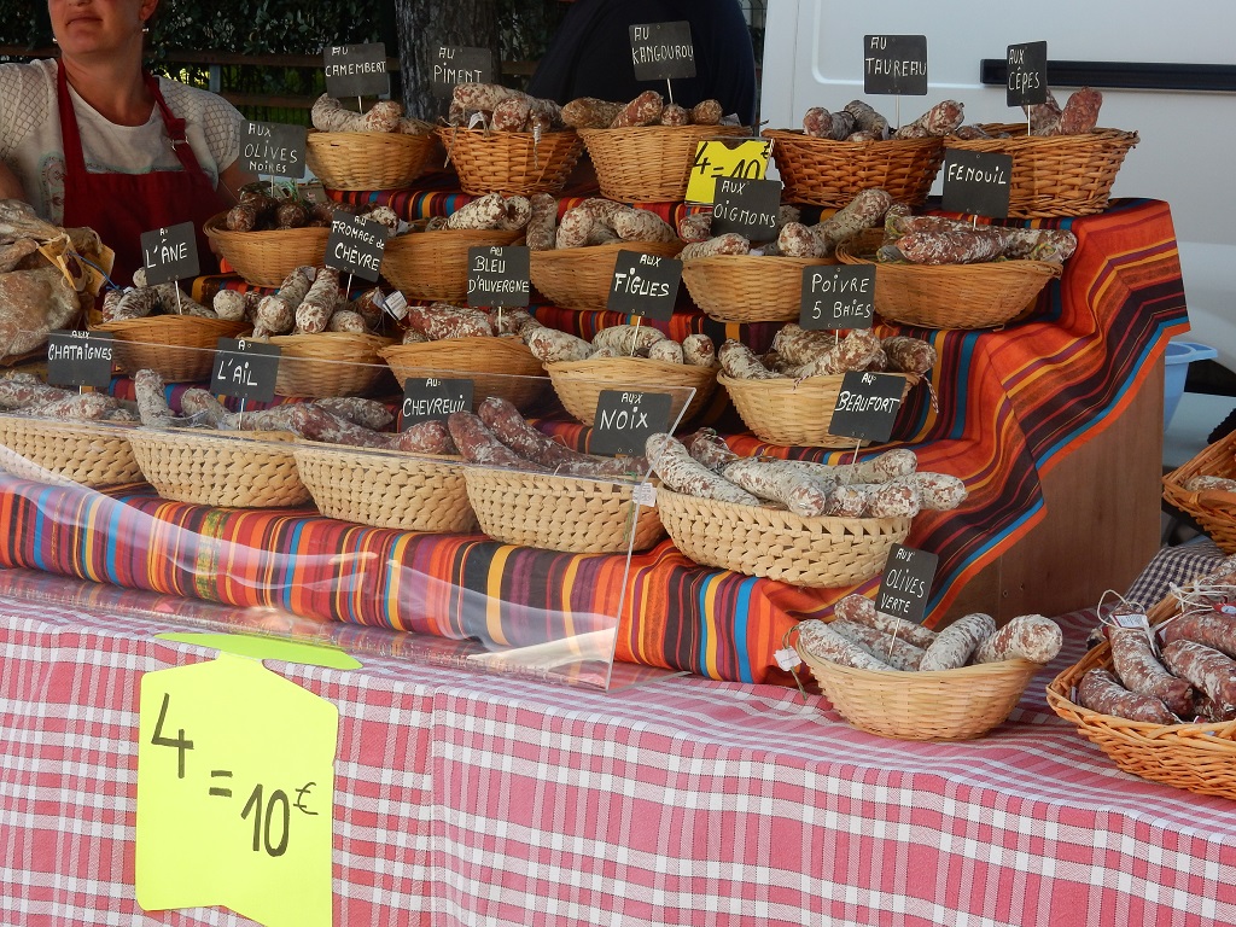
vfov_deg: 14.9
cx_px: 618
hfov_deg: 19.8
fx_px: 3535
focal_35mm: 99
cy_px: 464
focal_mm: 17.6
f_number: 5.3
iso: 125
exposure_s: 1/80
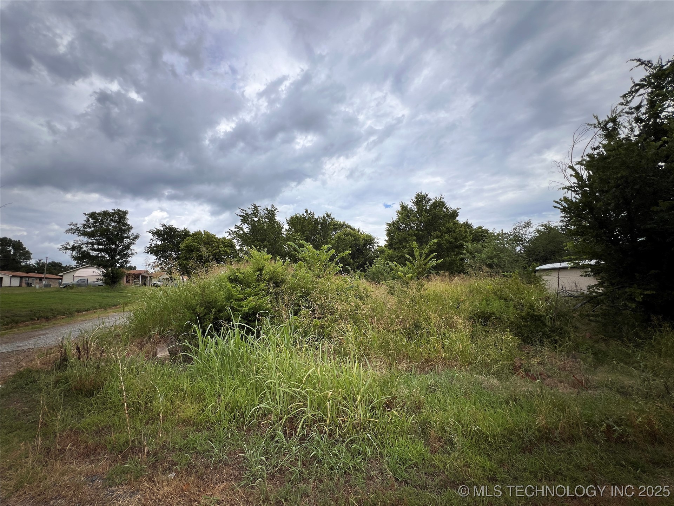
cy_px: 253
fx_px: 253
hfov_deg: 106.2
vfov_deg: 89.9
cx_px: 337
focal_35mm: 13
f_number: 1.8
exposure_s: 1/1531
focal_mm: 1.57
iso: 32
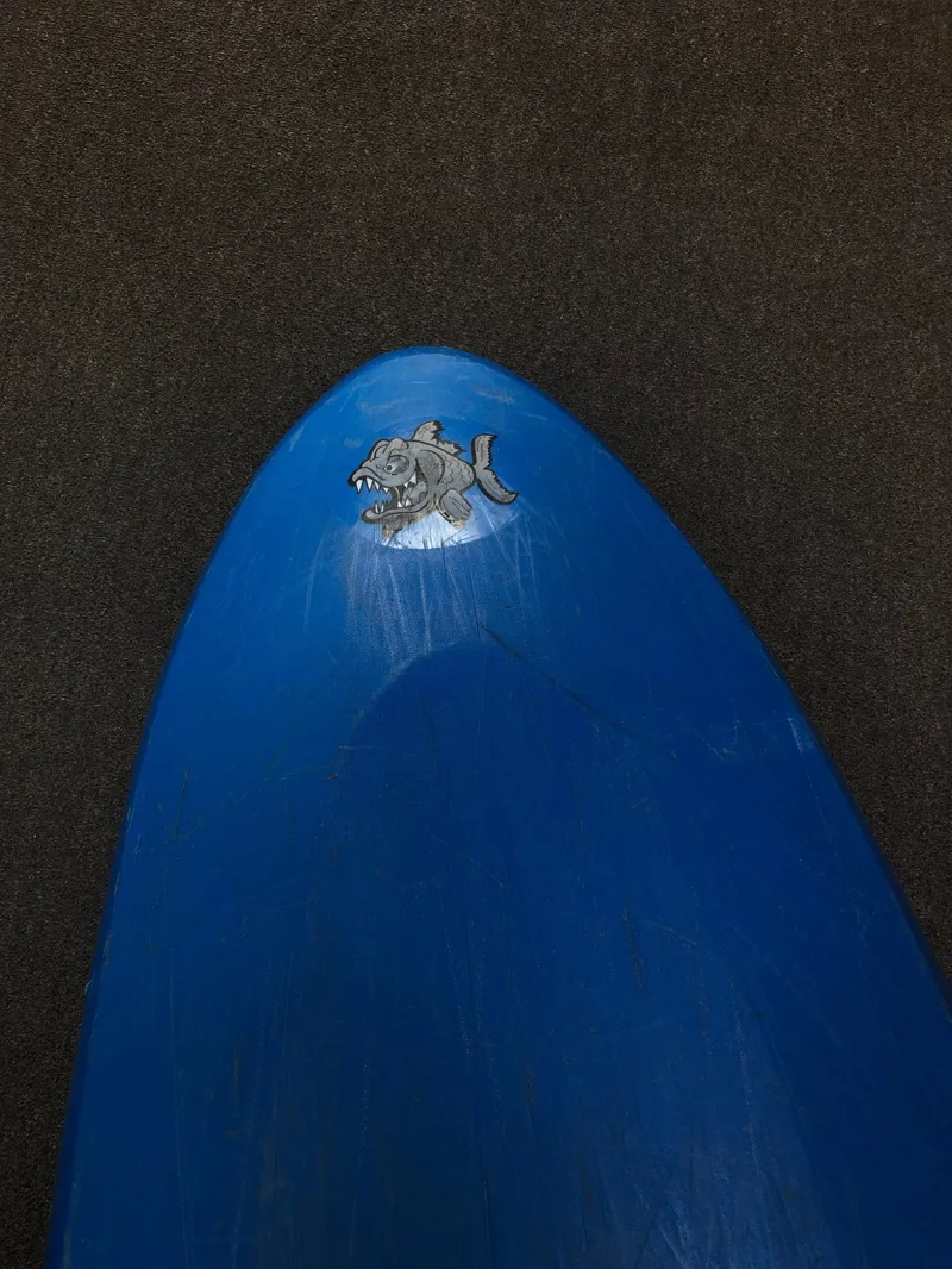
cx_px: 476
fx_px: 1026
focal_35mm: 28
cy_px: 634
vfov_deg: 63.4
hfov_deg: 49.8
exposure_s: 1/100
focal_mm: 4
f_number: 1.8
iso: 32
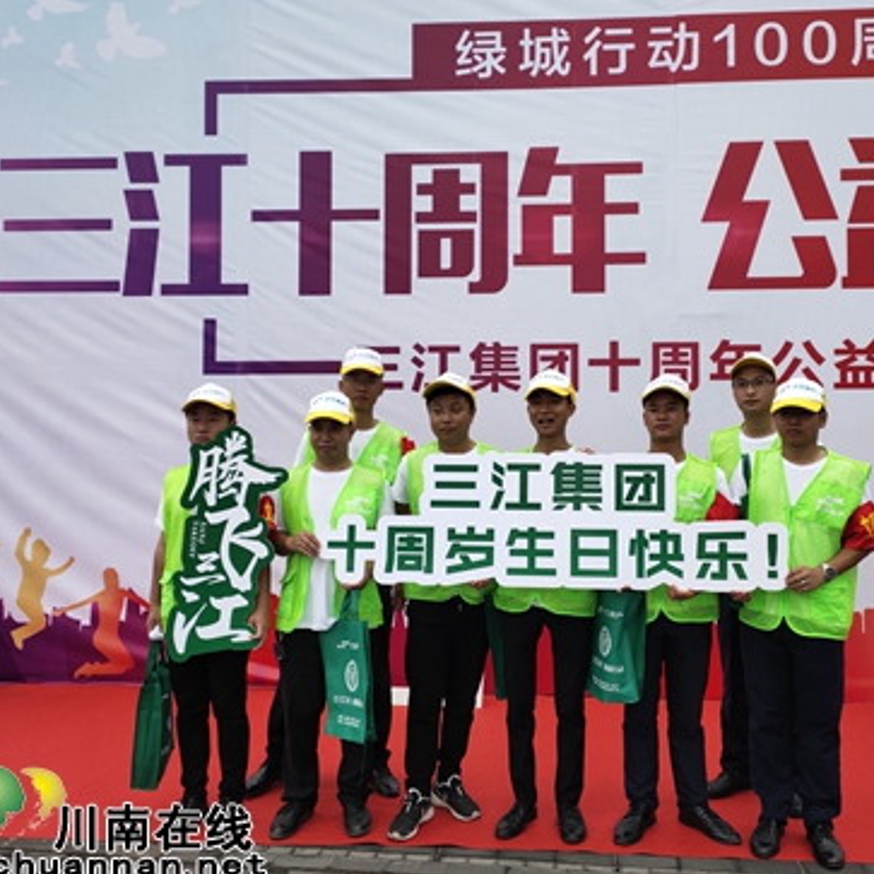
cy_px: 430
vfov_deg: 57.3
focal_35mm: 28
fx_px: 800
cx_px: 494
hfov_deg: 57.1
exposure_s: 1/337
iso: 56
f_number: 1.79
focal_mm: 4.76
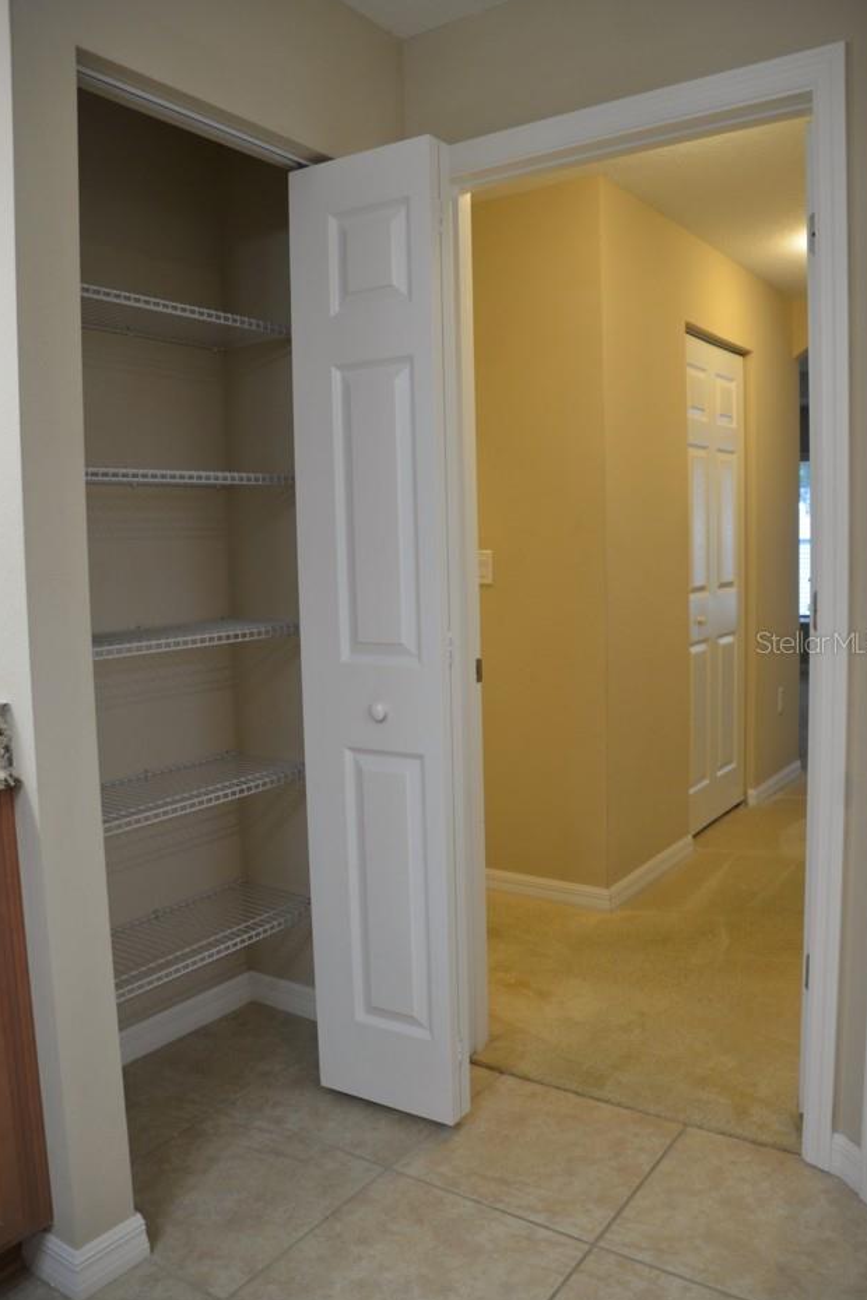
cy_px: 642
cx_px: 440
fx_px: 1011
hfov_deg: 46.4
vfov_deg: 65.5
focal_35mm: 28
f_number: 4
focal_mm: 18
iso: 500
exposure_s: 1/60
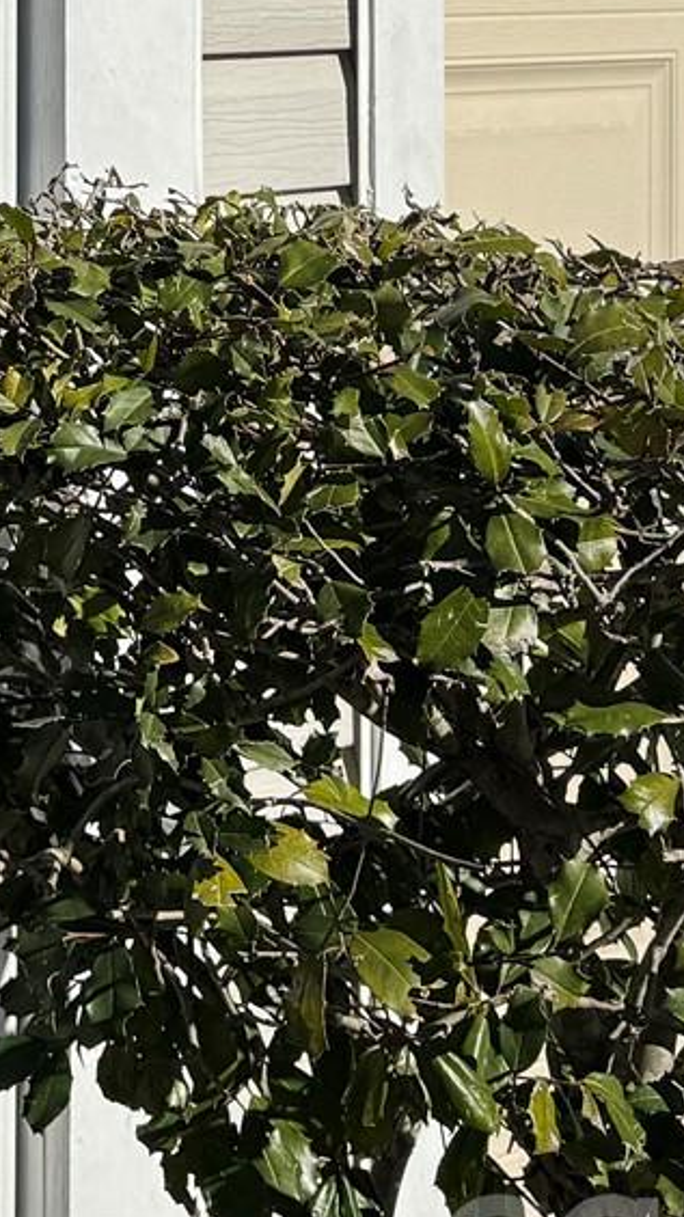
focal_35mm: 95
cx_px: -470
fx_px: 3065
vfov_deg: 20.9
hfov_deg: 11.9
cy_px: -242
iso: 80
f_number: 1.78
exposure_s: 1/9009
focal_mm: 6.76
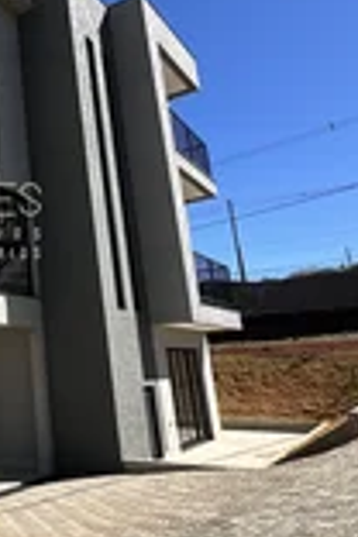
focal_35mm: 36
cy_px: 227
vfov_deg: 52.9
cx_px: -76
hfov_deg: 30.9
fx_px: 537
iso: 50
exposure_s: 1/1949
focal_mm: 2.22
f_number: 2.2
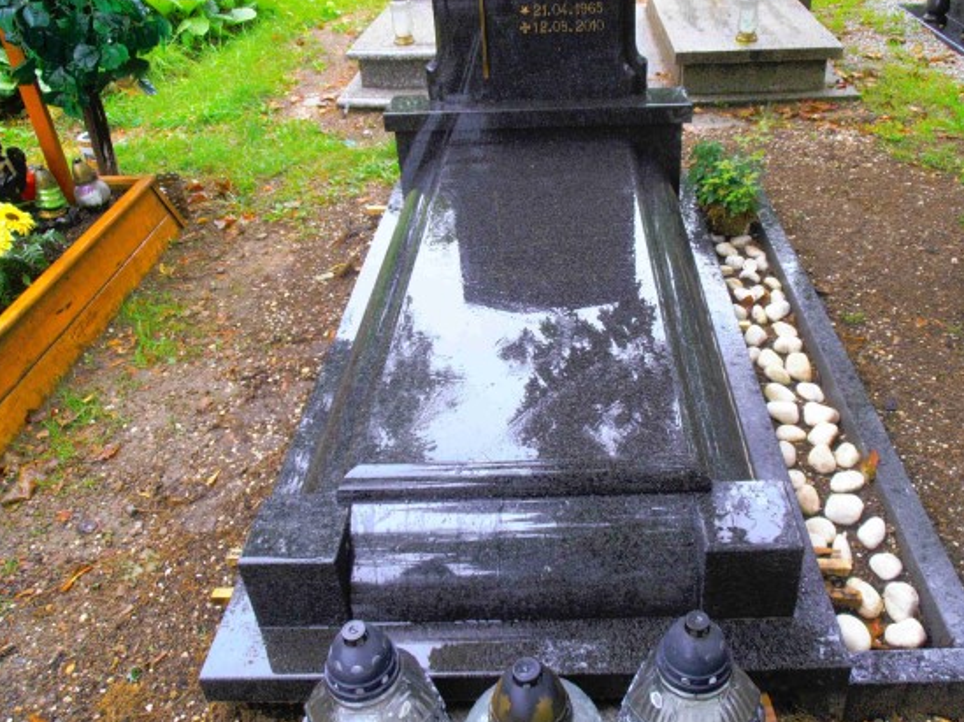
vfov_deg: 40.6
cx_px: 553
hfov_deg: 52.5
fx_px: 974
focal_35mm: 35
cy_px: 309
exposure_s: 1/30
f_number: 3.5
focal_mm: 5.25
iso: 100
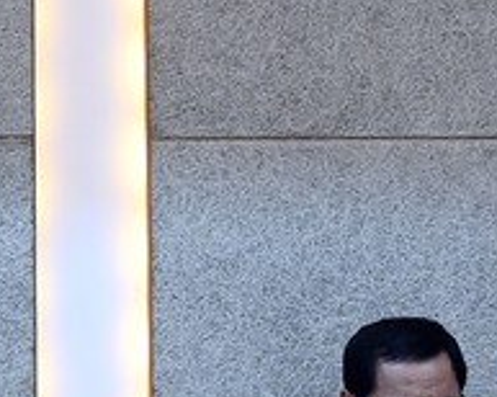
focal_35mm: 271
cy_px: 171
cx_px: -940
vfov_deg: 5.7
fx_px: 3984
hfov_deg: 6.6
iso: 800
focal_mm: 29
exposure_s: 1/50
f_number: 4.8
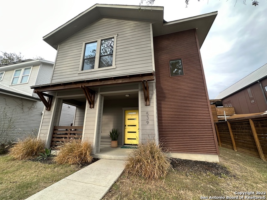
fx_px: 108
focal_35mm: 14
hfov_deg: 102.1
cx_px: 134
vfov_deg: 85.7
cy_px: 100
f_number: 2.2
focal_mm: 2.22
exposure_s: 1/99
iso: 50
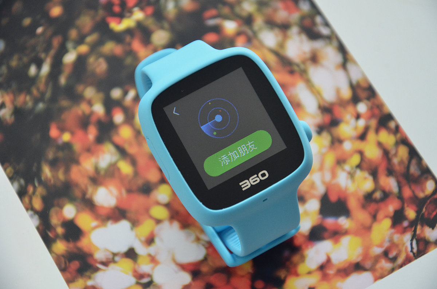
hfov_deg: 14.0
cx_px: 218
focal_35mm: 147
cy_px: 144
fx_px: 1780
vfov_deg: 9.3
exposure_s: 1/160
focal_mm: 98
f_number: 6.3
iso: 1600
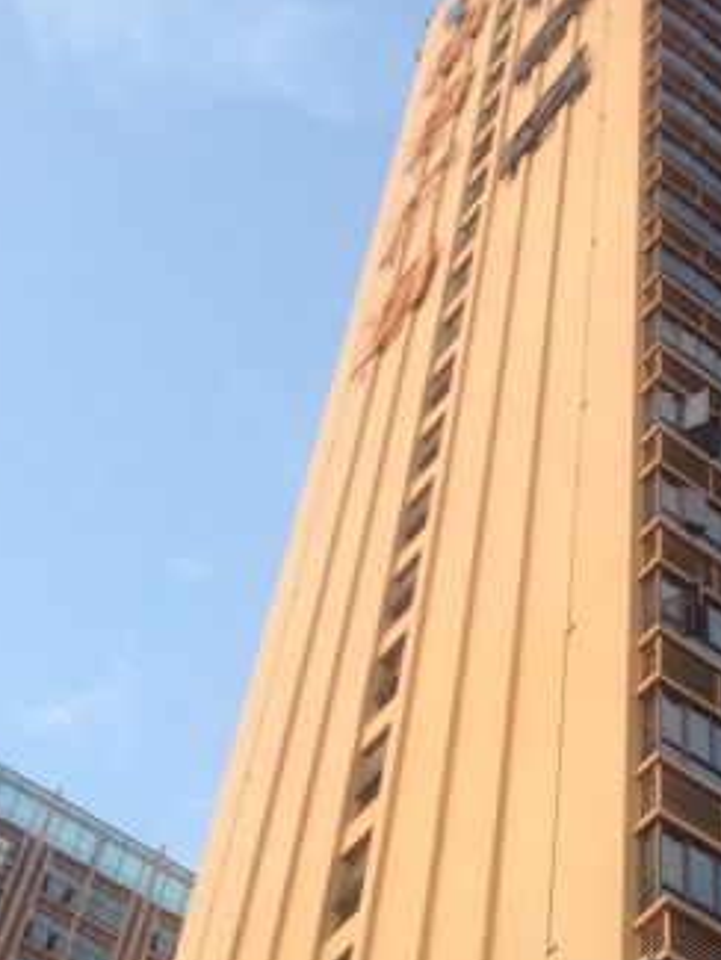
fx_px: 1970
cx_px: 492
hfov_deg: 20.6
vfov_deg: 27.3
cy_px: 623
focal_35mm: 71
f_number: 2.4
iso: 50
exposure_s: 1/175
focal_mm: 4.12
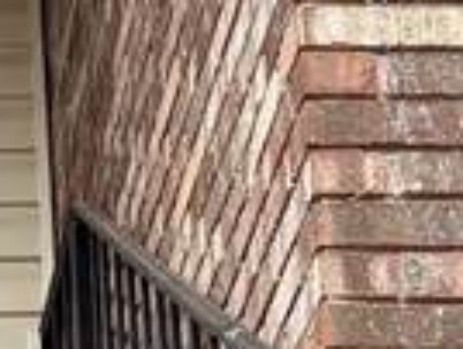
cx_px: -276
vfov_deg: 7.3
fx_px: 2653
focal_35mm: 198
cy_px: 608
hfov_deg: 9.6
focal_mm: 5.96
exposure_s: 1/557
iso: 50
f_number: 1.6
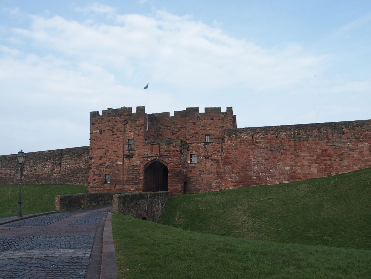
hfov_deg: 56.8
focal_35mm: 32
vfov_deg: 44.2
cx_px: 186
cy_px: 140
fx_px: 343
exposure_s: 1/640
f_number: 3.5
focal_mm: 6.7
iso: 100
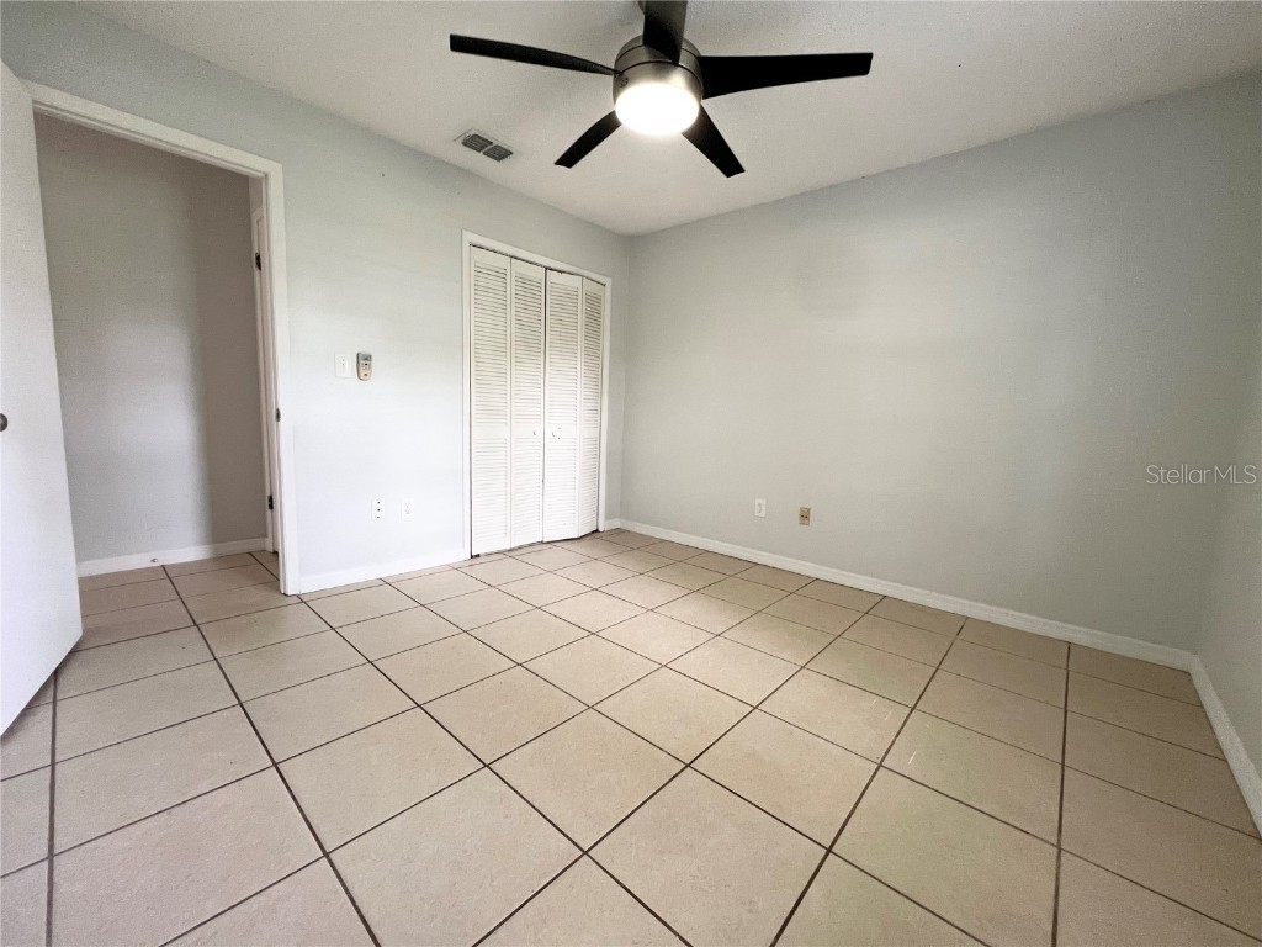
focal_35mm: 13
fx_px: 474
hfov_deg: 106.2
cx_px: 631
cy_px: 474
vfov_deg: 89.9
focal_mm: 1.57
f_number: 1.8
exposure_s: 1/60
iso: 160
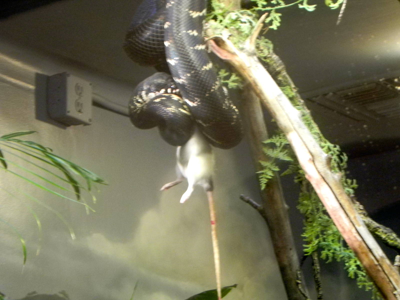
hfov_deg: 10.7
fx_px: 2126
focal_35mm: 184
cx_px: 200
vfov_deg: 8.1
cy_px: 150
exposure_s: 1/29.1
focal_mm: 32.7
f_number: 4.5
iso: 800
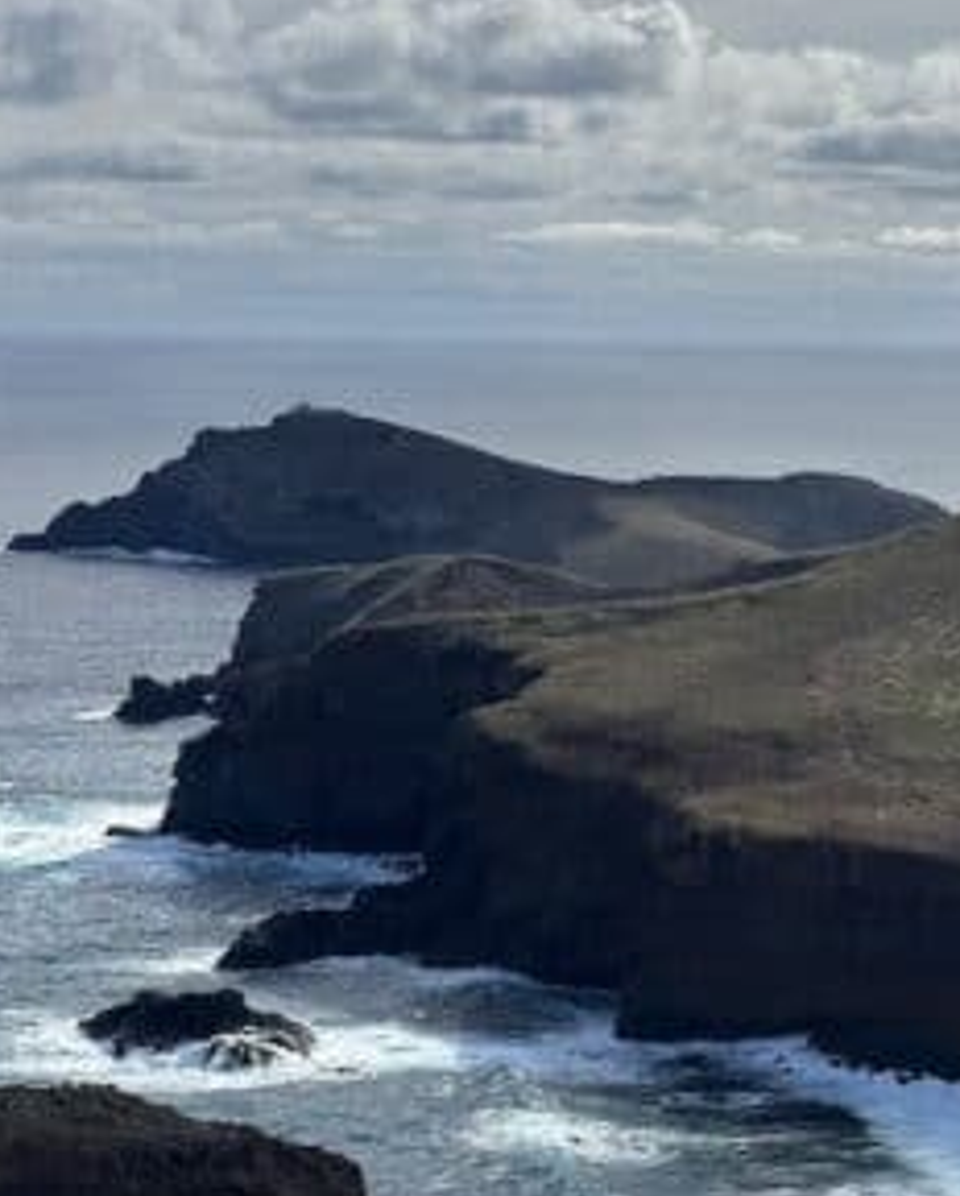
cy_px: 666
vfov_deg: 18.8
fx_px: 3615
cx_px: 892
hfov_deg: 14.9
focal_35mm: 102
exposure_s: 1/8929
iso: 64
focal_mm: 6.86
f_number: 1.78
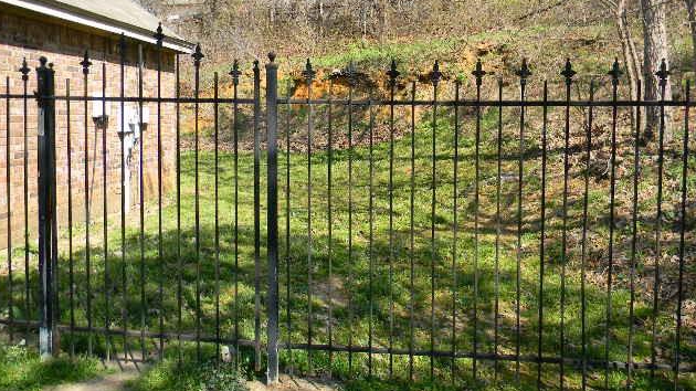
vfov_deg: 37.4
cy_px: 133
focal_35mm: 31
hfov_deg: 62.6
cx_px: 344
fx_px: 572
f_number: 3.5
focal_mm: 5
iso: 80
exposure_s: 1/352
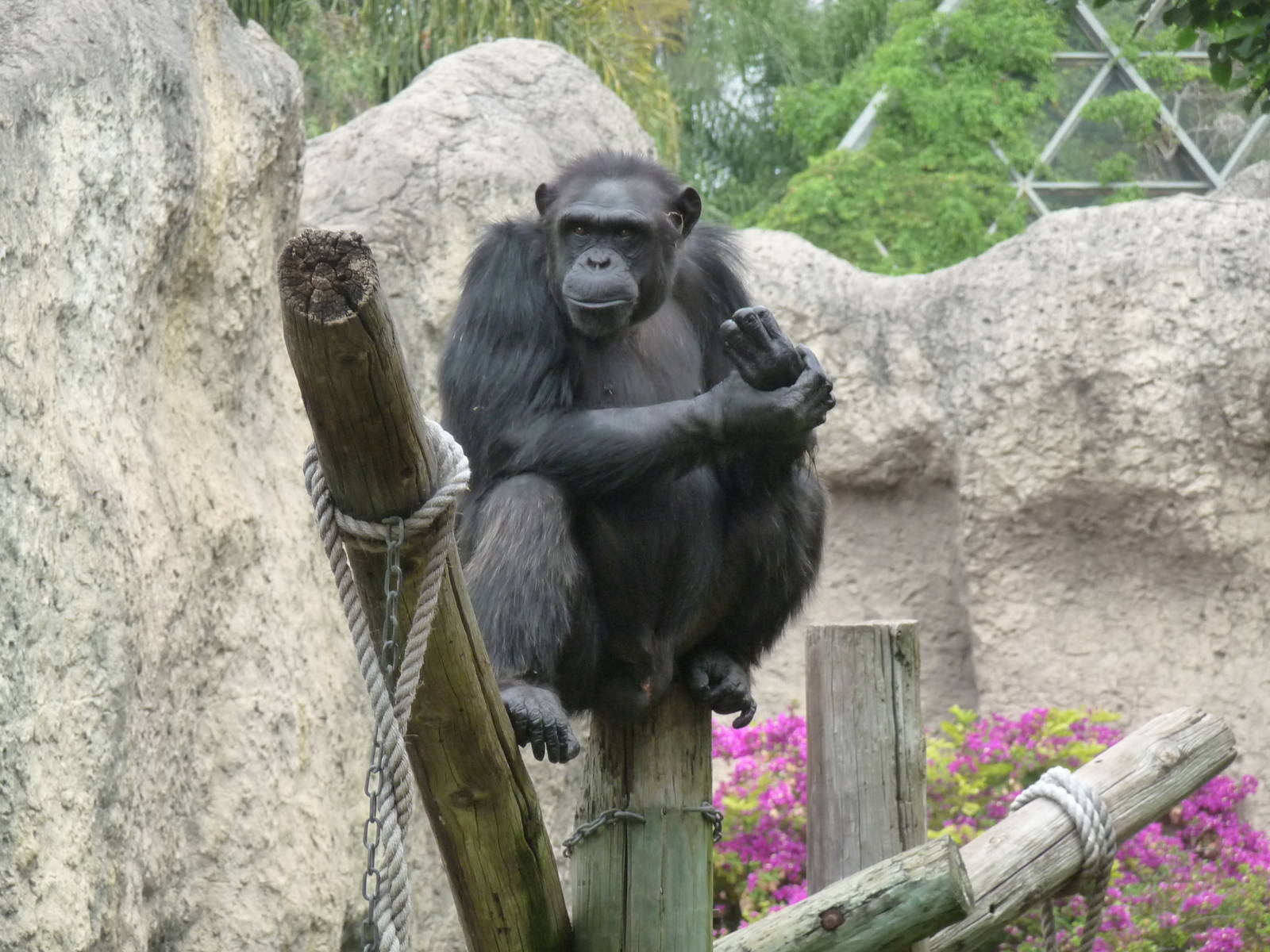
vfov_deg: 7.0
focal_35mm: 212
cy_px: 476
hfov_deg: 9.3
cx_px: 635
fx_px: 7778
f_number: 4.8
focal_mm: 36.4
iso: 320
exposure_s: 1/250
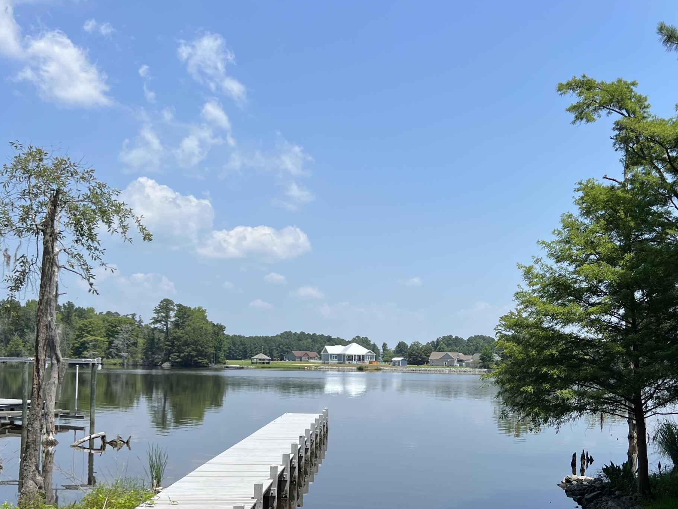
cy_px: 333
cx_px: 446
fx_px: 842
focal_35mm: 43
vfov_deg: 33.3
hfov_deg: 43.3
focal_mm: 5.7
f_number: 1.5
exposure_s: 1/4831
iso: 50
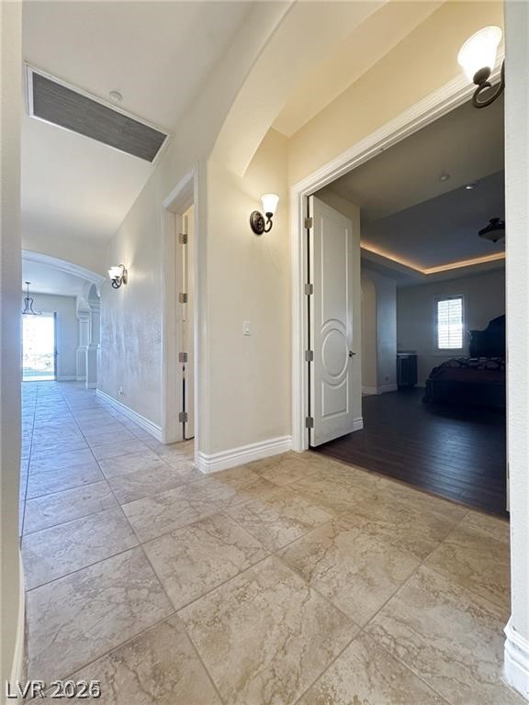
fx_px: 285
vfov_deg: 102.1
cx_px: 264
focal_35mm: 14
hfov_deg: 85.7
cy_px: 352
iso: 320
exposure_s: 1/120
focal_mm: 2.2
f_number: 2.2
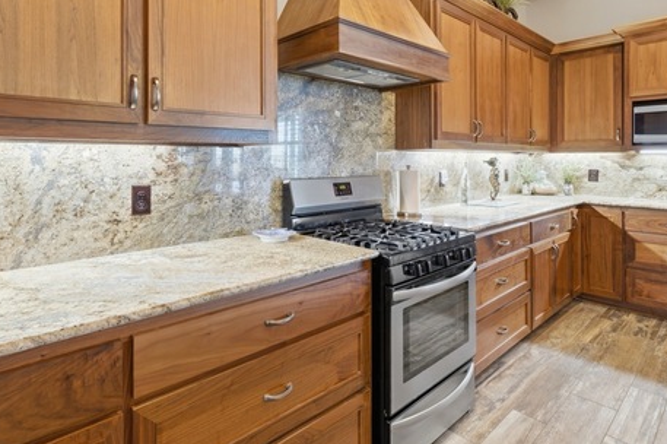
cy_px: 159
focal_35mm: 21
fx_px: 389
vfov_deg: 58.5
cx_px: 280
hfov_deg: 80.6
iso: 100
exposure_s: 1/10
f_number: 10
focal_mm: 15
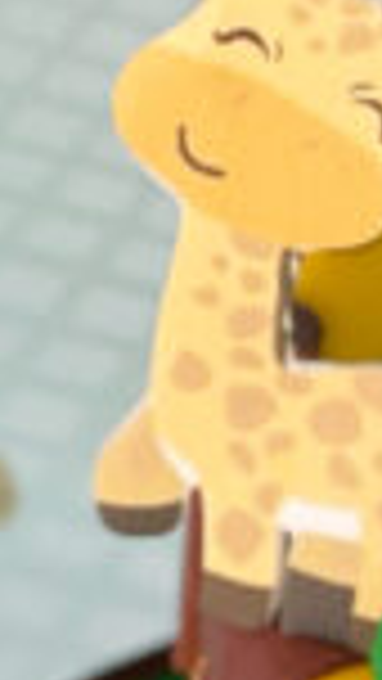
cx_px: 1207
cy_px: 144
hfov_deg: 4.2
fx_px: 4985
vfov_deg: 7.8
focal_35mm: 277
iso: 40
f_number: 2
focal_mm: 6
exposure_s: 1/122
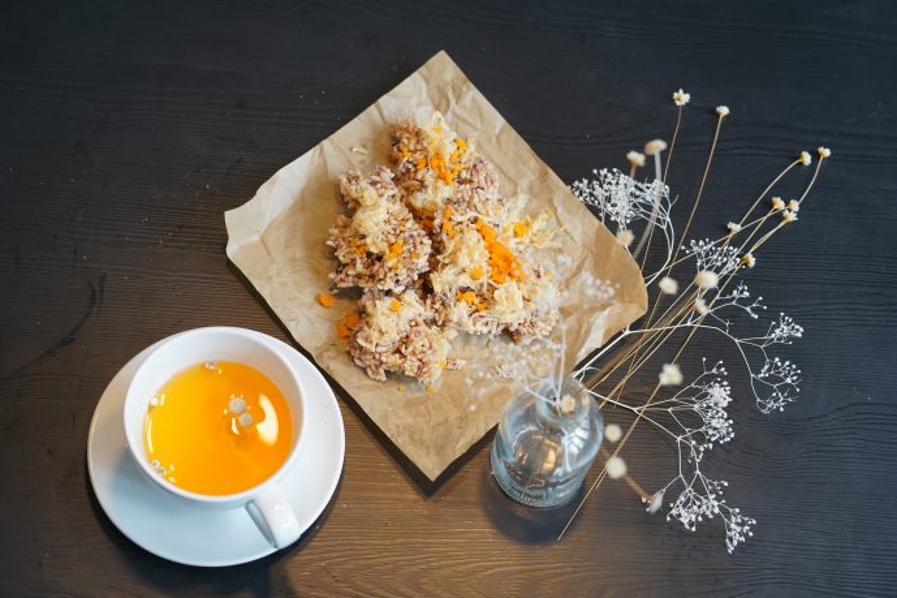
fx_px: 1744
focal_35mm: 70
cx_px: 451
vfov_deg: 19.4
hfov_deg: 28.8
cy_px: 300
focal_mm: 69
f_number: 4
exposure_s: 1/160
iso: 640
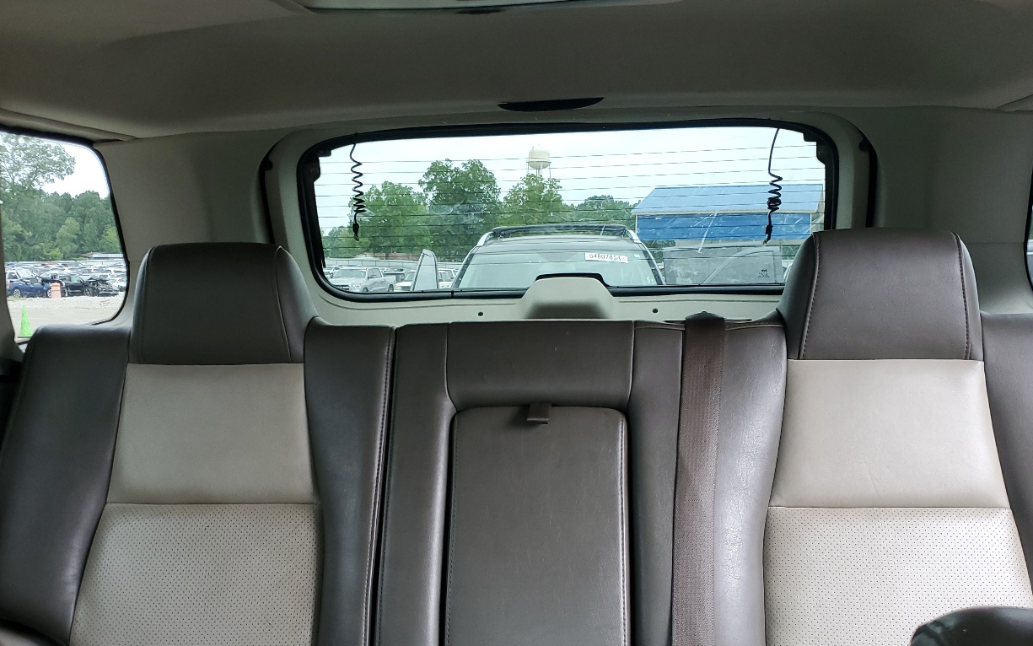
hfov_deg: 54.0
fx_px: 1014
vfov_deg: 35.0
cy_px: 439
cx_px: 536
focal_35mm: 36
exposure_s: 1/120
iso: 63
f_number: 1.5
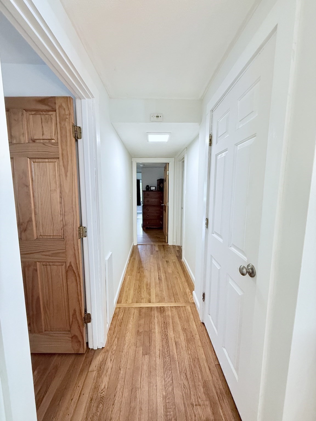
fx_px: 170
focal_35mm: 14
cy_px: 210
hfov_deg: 85.7
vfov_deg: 102.1
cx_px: 158
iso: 200
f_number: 2.2
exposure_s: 1/60
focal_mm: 2.22
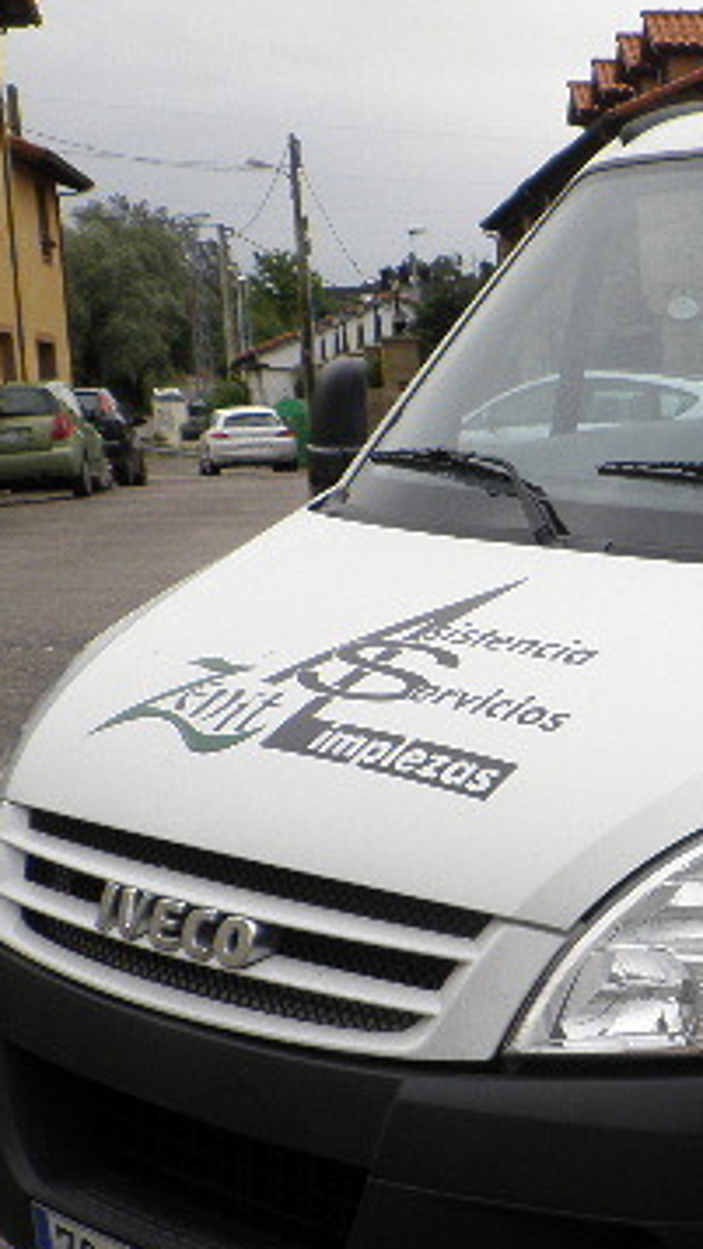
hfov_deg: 13.3
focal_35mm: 86
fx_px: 2848
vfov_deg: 24.6
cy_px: 819
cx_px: 1060
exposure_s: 1/160
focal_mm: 7.7
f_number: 6.4
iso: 64
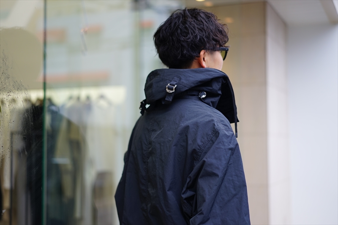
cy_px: 112
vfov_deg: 24.6
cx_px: 169
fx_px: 516
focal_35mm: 55
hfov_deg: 36.3
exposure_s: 1/125
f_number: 1.8
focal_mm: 55
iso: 100
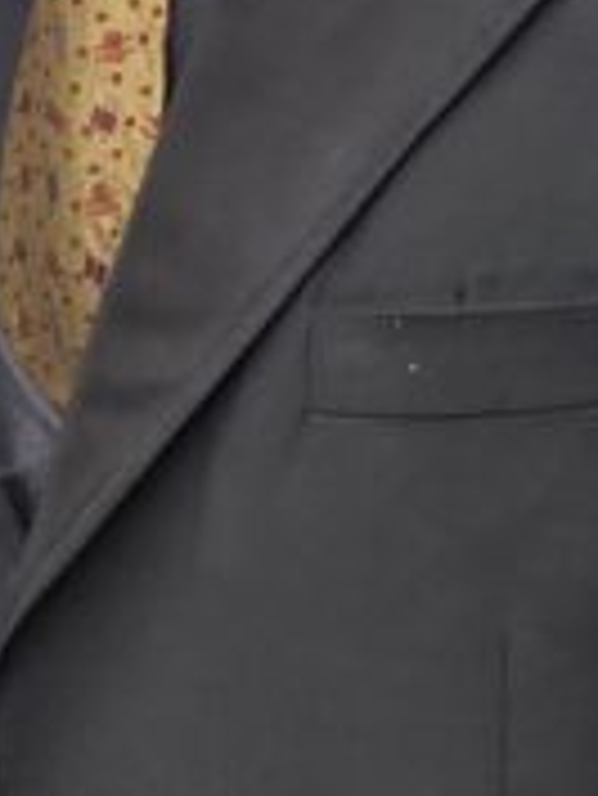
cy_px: -499
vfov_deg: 12.3
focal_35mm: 150
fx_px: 3451
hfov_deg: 9.5
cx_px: -382
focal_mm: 4.25
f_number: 1.8
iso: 32
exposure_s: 1/256
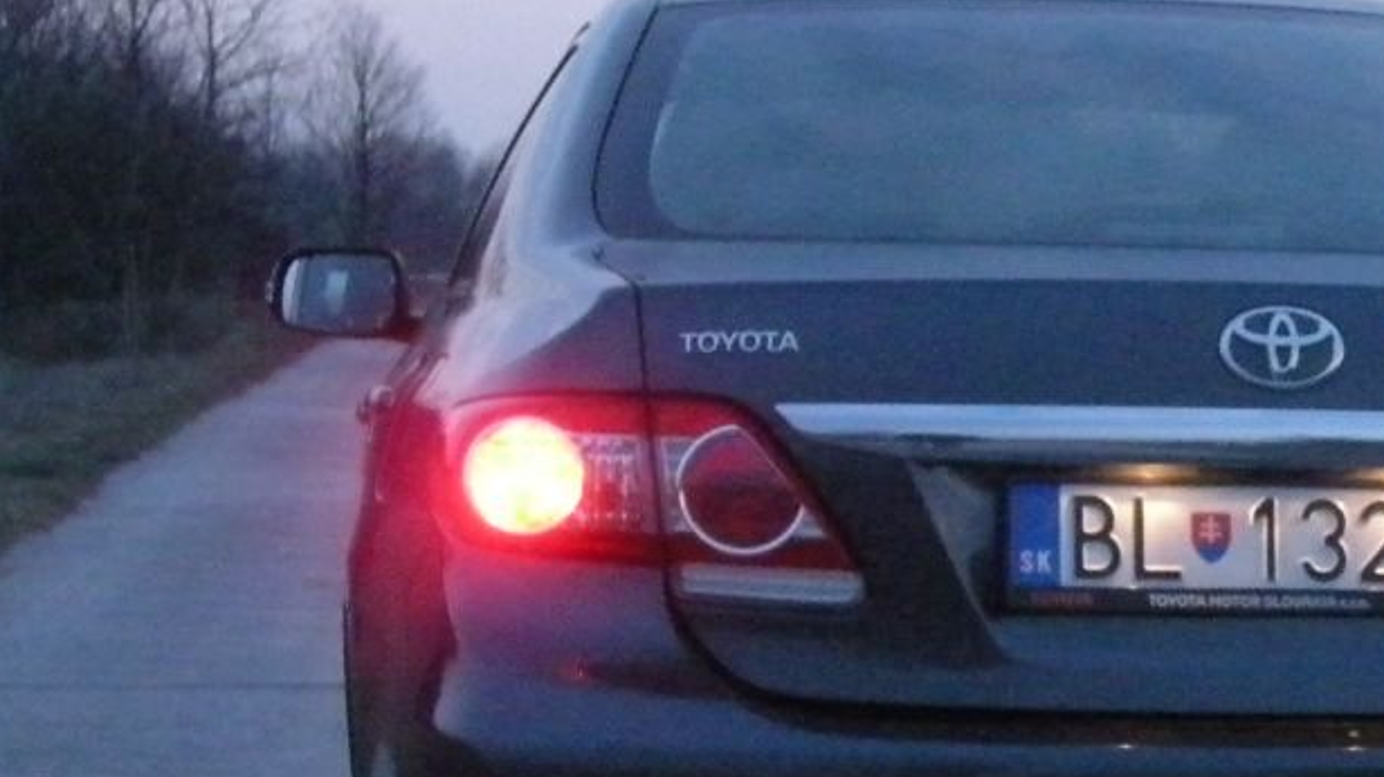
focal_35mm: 130
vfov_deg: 9.3
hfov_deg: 16.3
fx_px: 4769
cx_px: 1267
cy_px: 394
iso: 800
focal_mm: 7.9
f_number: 3.2
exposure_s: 1/33.3
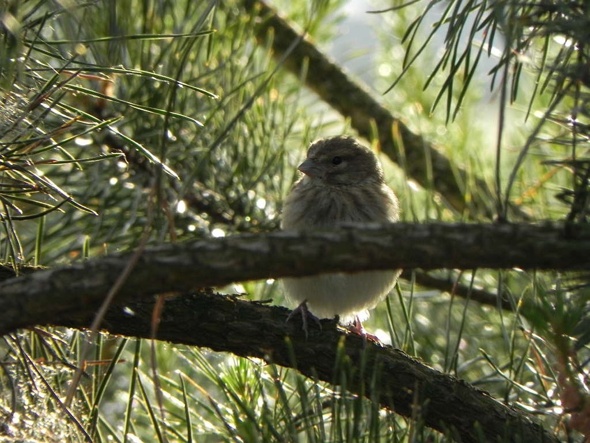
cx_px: 295
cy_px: 222
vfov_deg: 2.2
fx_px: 11556
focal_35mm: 678
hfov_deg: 2.9
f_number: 8
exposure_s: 1/61.7
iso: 202
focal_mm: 120
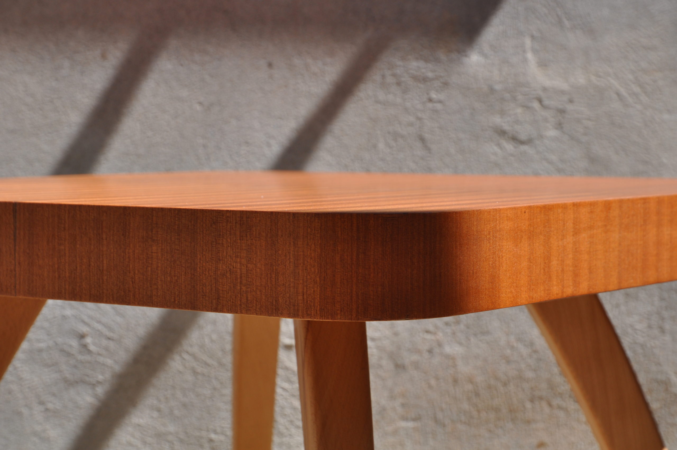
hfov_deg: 21.9
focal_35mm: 93
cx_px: 338
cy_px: 225
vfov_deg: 14.7
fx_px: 1747
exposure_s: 1/320
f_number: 9
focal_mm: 62
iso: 200
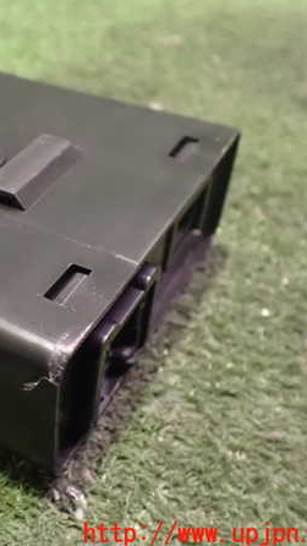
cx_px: -7
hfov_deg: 25.6
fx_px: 637
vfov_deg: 46.4
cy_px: 274
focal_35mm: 44
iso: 1600
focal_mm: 5.4
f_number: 2.3
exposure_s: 1/25
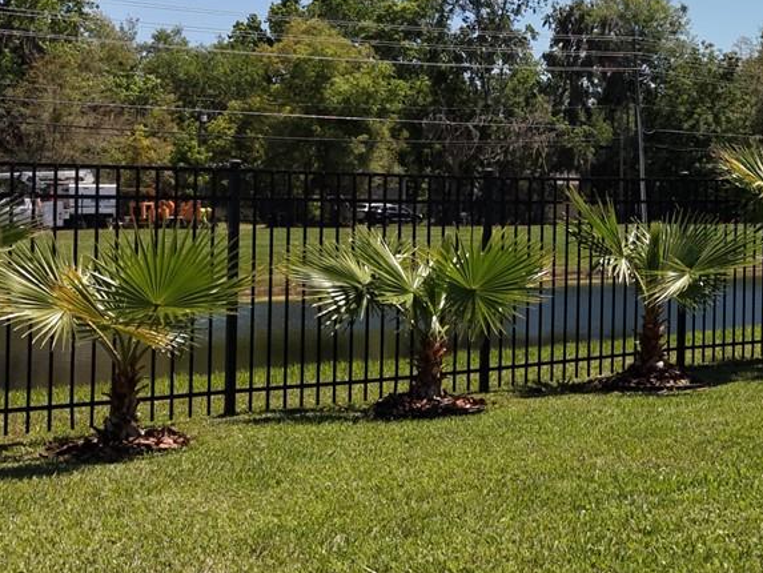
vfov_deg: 21.8
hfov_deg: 27.0
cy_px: 169
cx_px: 804
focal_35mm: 67
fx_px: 1477
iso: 200
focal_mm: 8.67
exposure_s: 1/5000
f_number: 1.8
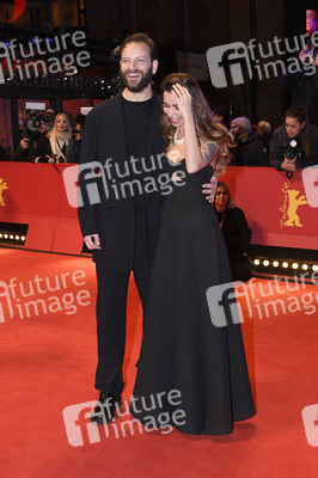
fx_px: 611
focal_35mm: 46
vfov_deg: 42.8
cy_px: 239
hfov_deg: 29.2
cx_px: 159
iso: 1250
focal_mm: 46
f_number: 5.6
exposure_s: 1/200
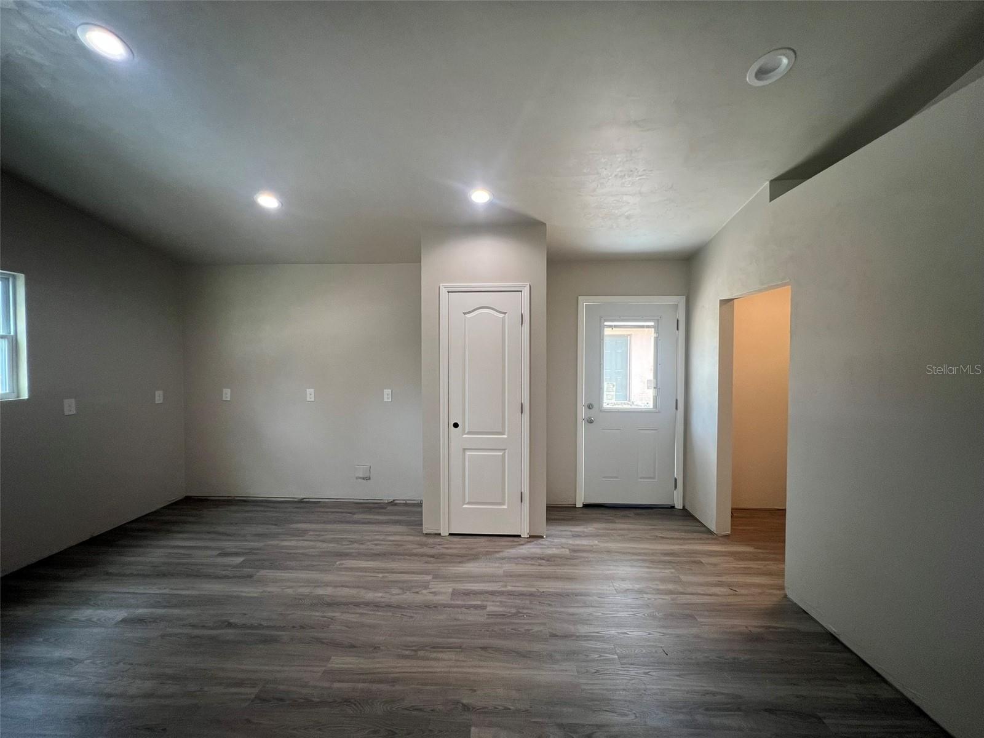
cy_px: 369
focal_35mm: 13
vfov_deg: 89.9
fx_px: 370
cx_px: 492
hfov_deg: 106.2
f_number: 1.8
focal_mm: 1.57
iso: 200
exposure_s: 1/120
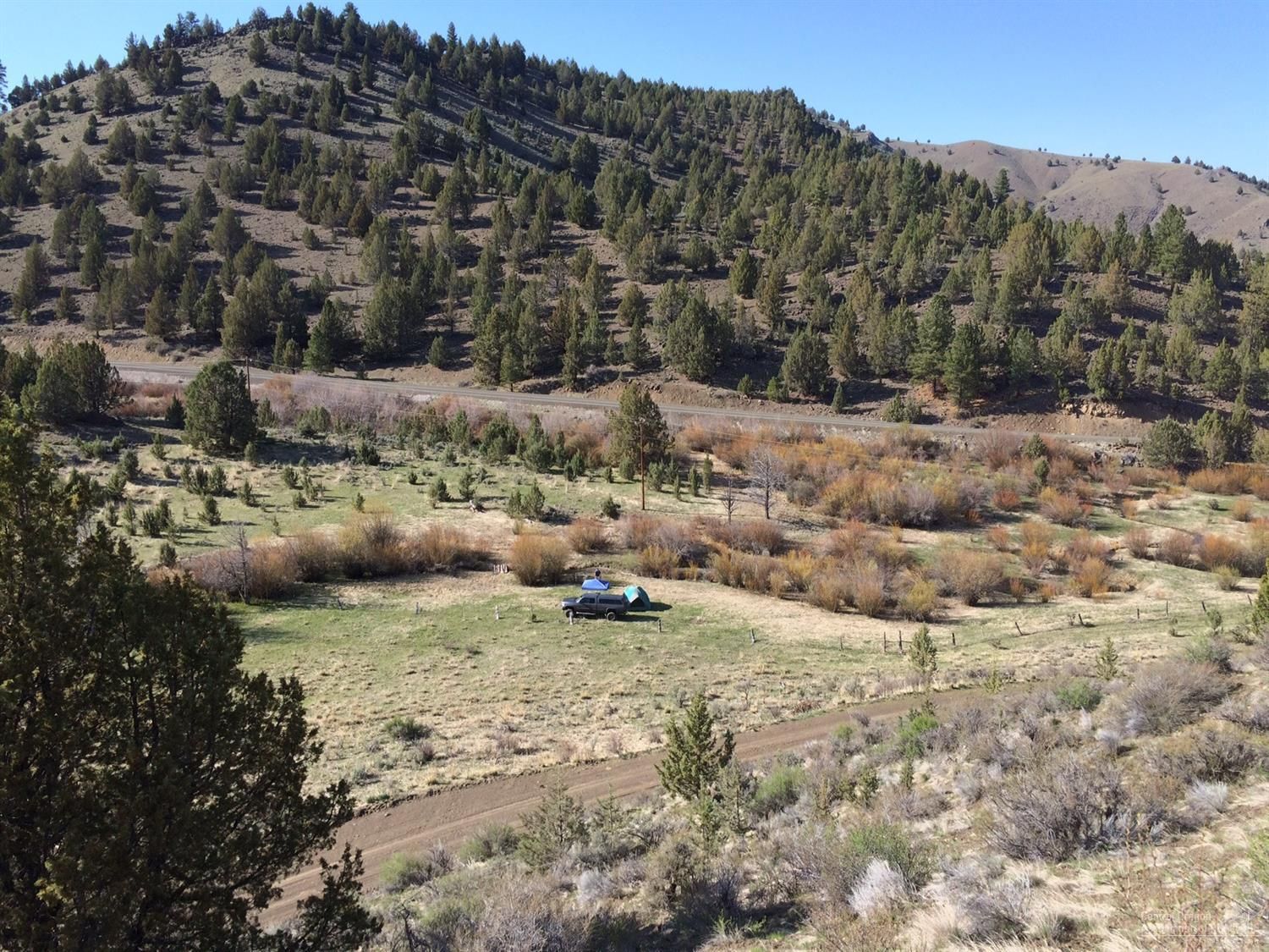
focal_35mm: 29
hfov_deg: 61.7
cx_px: 634
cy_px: 476
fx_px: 1063
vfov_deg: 48.2
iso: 32
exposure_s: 1/1053
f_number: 2.2
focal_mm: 4.15
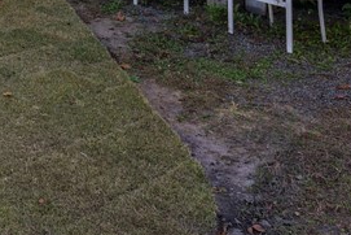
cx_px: -67
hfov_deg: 26.5
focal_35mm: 68
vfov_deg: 16.9
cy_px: -175
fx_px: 663
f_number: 8
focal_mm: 17
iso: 250
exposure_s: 1/60
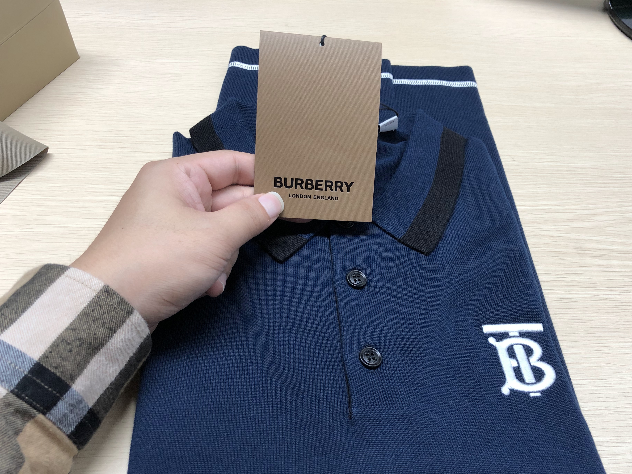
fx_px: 566
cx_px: 346
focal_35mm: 31
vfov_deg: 45.4
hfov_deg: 58.2
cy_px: 260
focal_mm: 4
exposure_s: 1/25
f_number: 1.8
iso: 40
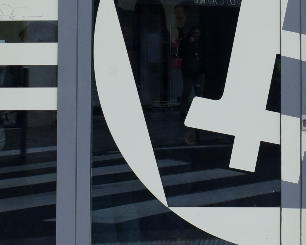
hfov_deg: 19.4
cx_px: 311
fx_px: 869
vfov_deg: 15.7
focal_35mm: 96
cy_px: -4
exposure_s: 1/250
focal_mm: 24
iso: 800
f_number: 8
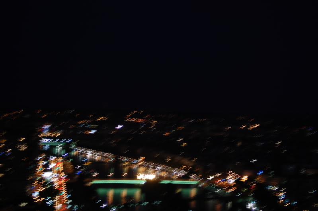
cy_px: 106
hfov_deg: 24.6
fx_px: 728
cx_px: 159
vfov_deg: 16.5
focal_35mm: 82
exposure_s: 1/1.67
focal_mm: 55
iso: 200
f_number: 4
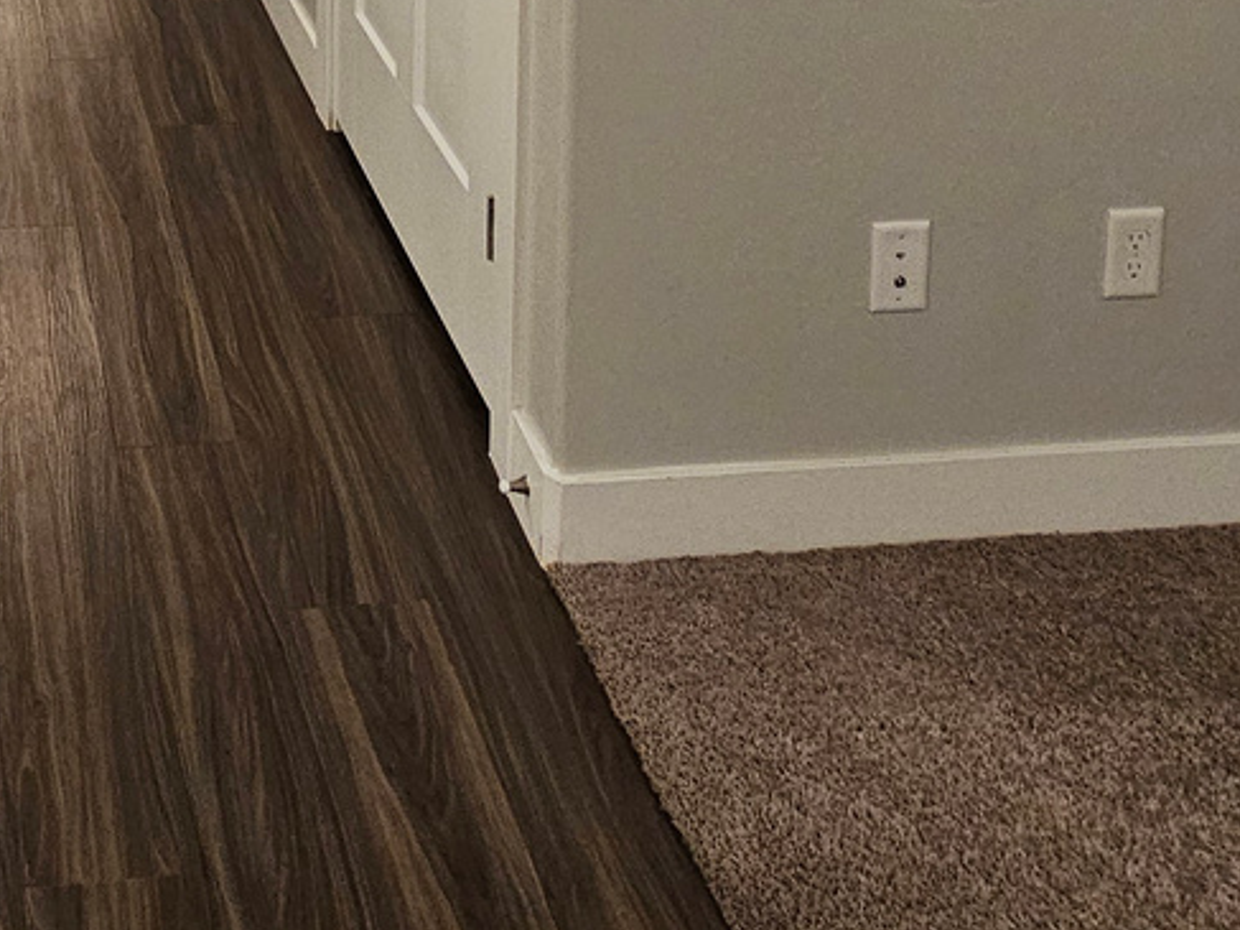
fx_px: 1468
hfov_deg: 40.5
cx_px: 23
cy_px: -527
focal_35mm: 41
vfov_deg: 25.0
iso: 320
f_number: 2.2
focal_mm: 2.2
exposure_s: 1/60
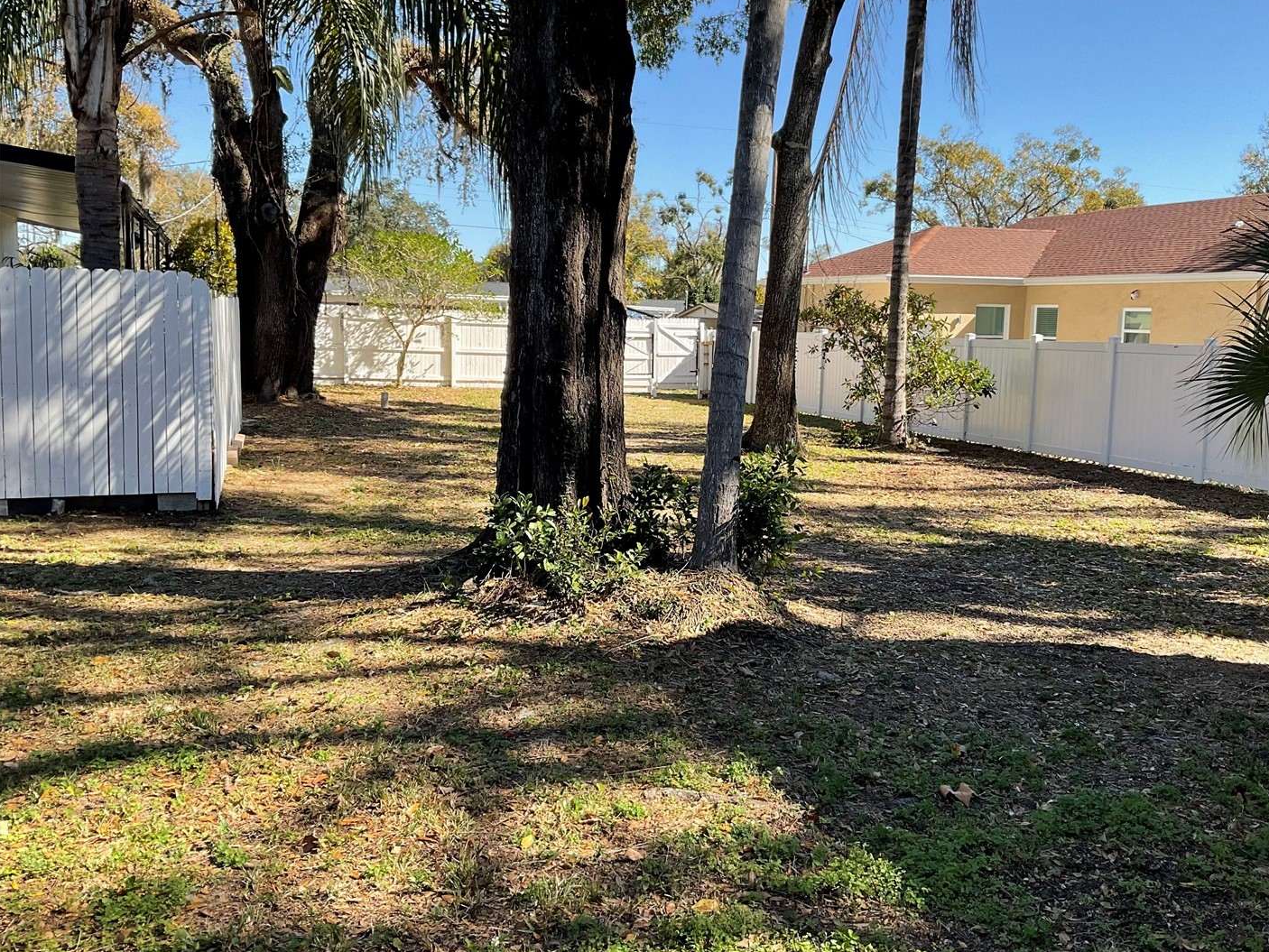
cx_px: 719
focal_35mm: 33
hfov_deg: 55.2
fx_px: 1210
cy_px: 455
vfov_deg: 42.9
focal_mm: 3
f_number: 1.8
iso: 16
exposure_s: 1/650
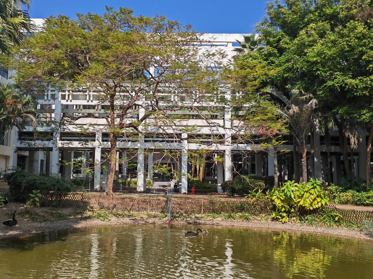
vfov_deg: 38.6
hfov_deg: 49.8
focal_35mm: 37
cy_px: 131
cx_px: 148
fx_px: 399
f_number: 1.9
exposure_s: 1/2500
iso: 101
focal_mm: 5.52
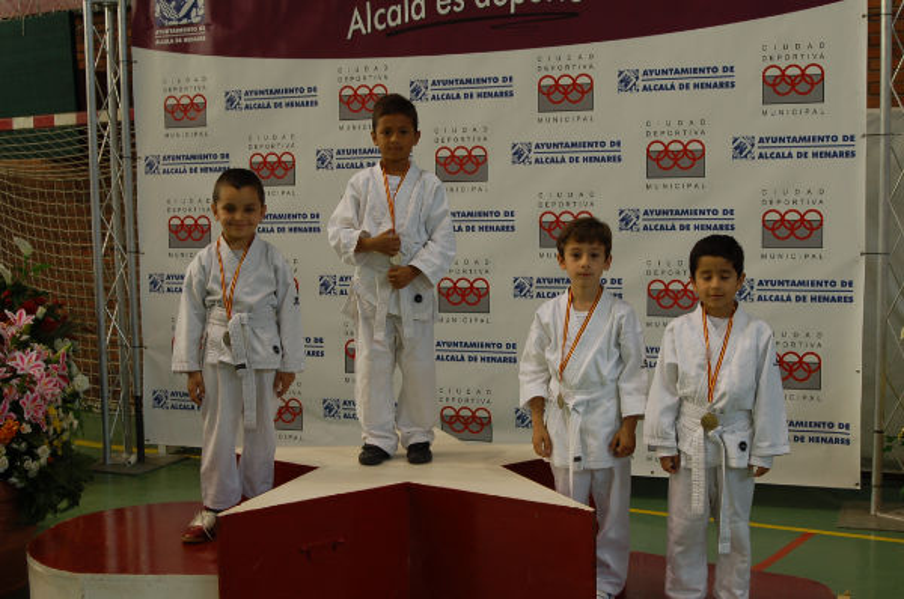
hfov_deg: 38.9
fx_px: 1279
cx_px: 452
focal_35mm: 51
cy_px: 300
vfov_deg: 26.4
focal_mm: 34
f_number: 4
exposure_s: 1/60
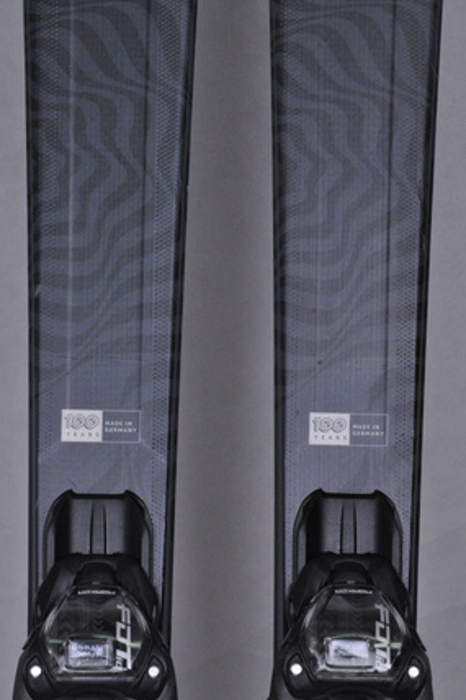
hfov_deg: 8.3
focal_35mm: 166
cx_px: 228
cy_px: 365
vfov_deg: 12.4
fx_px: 3216
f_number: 11
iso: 3200
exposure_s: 1/125
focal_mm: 105
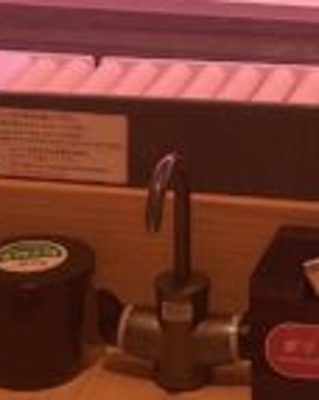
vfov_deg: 10.0
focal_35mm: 182
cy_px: -327
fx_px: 2152
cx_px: 364
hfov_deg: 8.4
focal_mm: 4.2
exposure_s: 1/240
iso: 50
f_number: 1.6
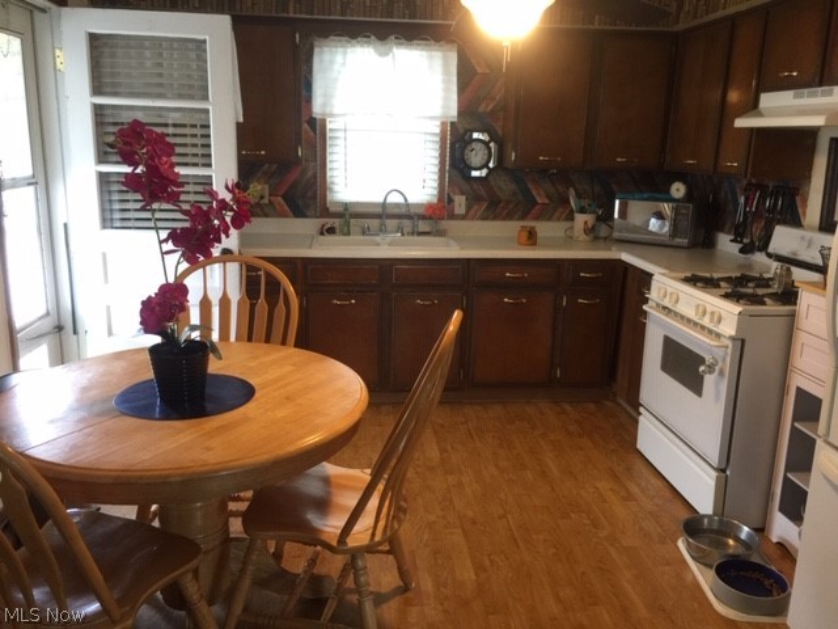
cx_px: 419
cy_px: 314
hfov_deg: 61.7
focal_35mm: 29
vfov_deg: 48.2
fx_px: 702
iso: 64
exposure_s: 1/15
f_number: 2.2
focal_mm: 4.15
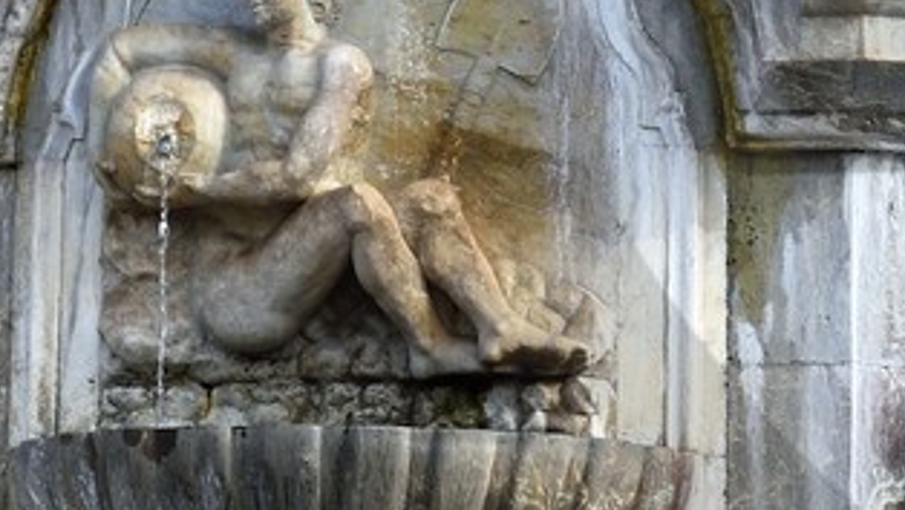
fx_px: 14093
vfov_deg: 2.1
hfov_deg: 3.7
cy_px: -297
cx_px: 1548
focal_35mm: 587
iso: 200
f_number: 7.1
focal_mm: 110
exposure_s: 1/320
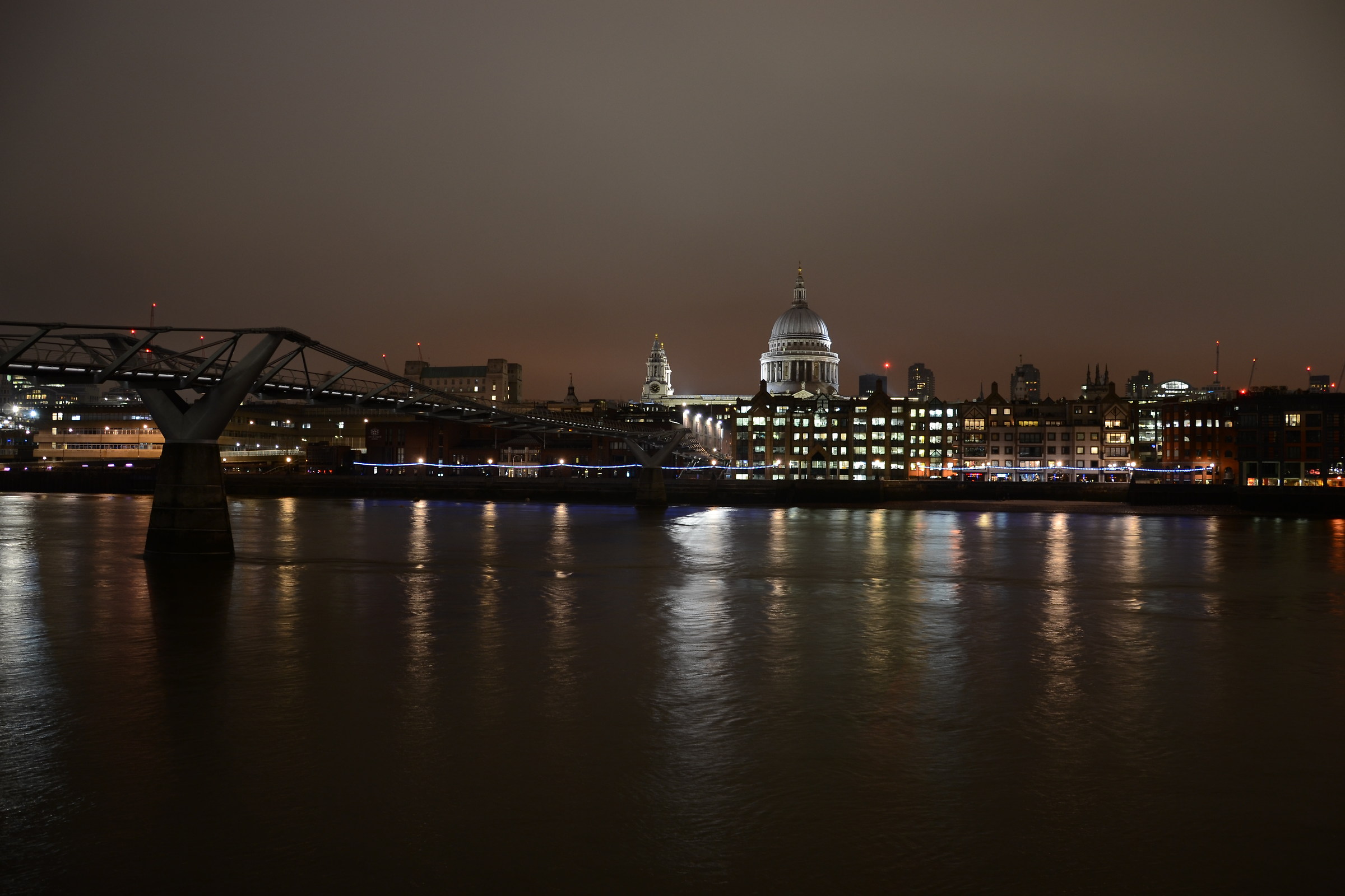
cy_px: 448
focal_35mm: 27
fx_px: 1009
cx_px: 672
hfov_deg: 67.4
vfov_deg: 47.9
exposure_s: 2
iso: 100
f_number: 3.5
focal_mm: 18
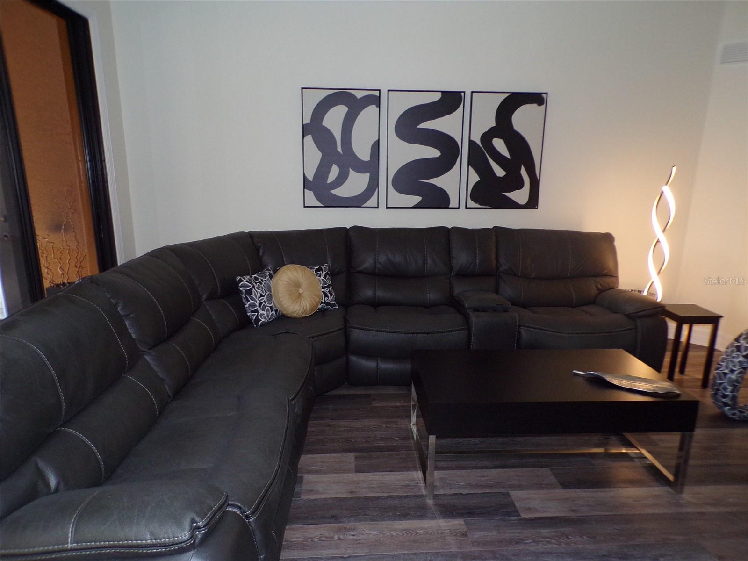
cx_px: 374
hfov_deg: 71.6
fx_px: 519
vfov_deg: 56.8
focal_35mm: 24
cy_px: 280
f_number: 3
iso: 250
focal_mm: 4.3
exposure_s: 1/34
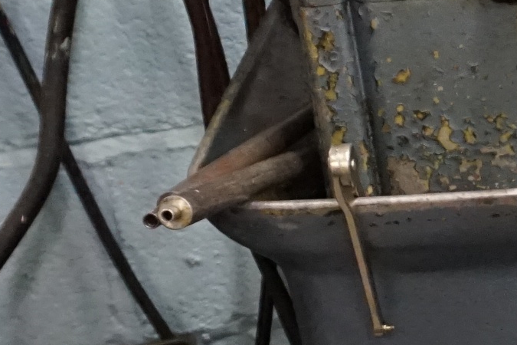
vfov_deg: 11.8
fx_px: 1666
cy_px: 184
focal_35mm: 116
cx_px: 846
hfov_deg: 15.8
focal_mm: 16
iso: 3200
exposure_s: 1/60
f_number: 3.5
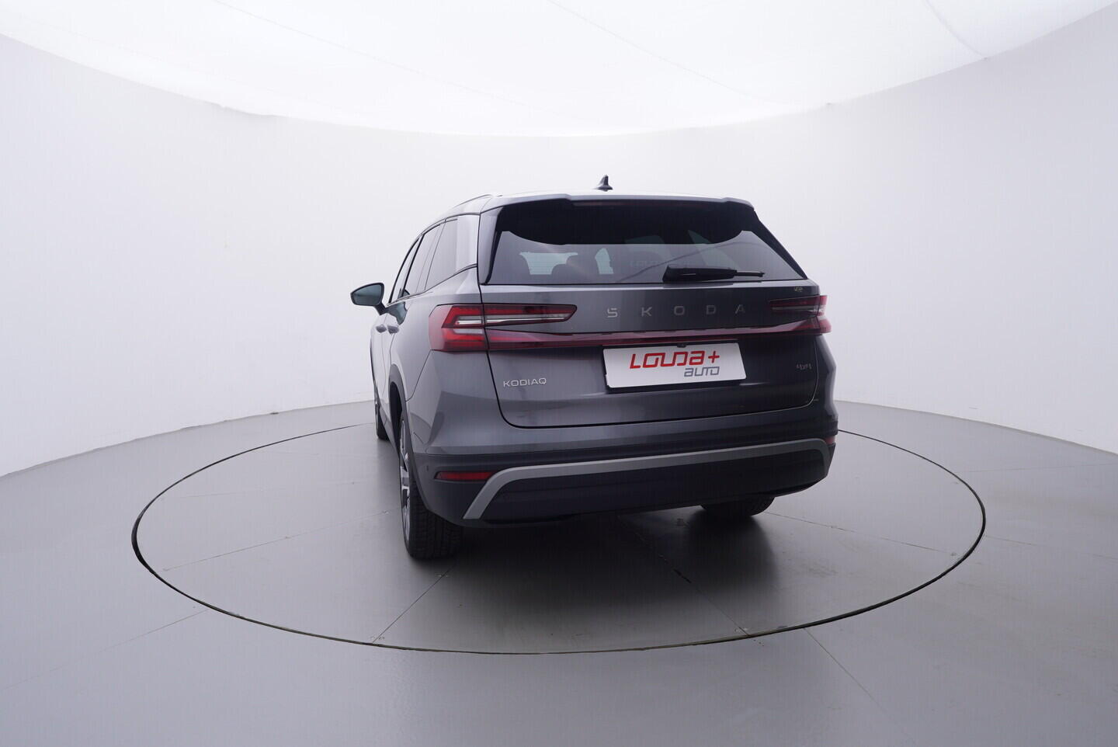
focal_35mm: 22
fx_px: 699
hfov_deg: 77.3
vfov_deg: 56.2
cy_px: 374
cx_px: 559
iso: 200
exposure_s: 1/80
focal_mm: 15
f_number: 5
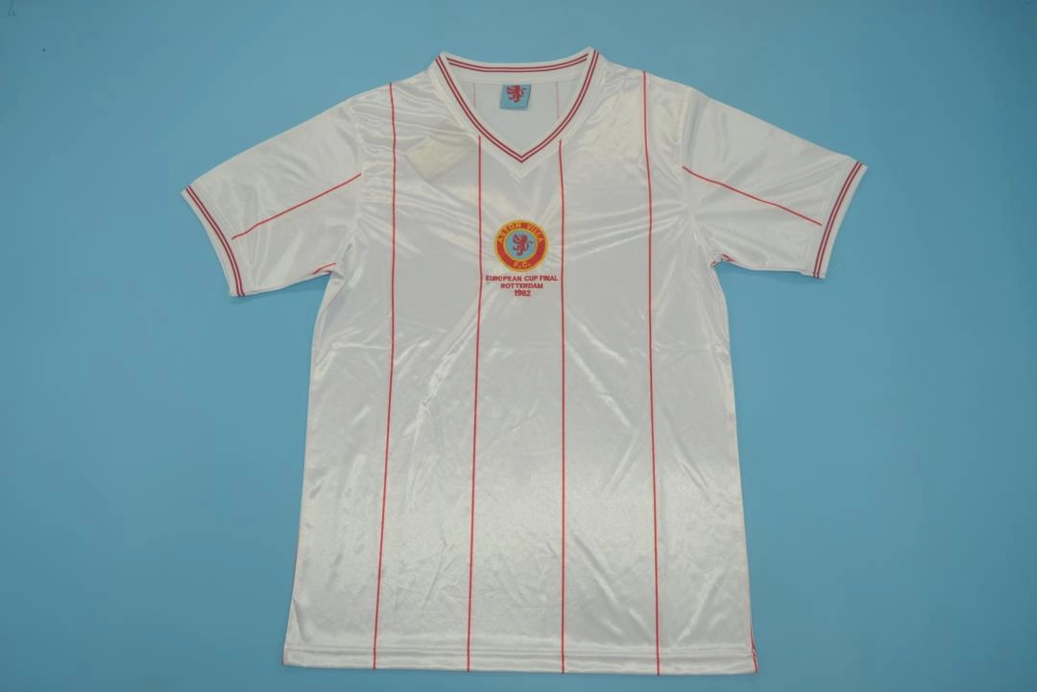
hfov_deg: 61.9
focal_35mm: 30
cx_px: 518
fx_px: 864
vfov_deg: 43.6
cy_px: 346
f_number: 5
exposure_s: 1/200
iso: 200
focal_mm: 20
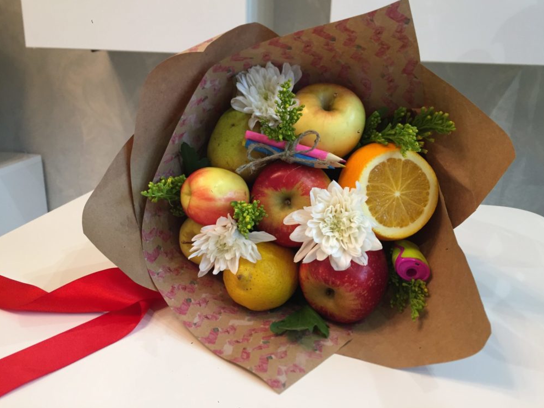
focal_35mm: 30
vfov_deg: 46.8
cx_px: 279
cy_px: 198
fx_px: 471
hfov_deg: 60.0
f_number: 2.2
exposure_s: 1/33
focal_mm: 4.15
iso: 125
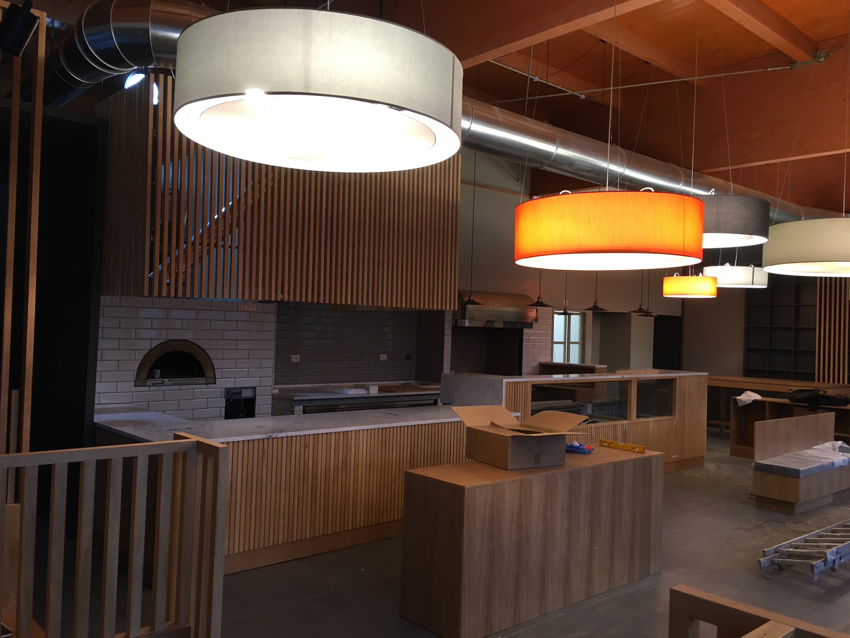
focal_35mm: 29
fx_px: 712
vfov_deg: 48.2
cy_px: 319
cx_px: 425
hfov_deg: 61.7
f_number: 2.2
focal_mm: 4.15
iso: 125
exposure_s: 1/33
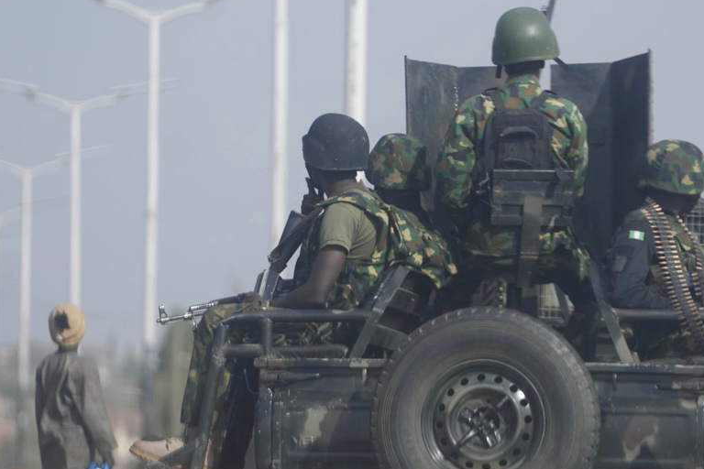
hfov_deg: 5.8
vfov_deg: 3.9
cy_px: 275
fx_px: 6922
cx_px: 502
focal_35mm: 354
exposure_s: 1/6400
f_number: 3.2
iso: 500
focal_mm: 200
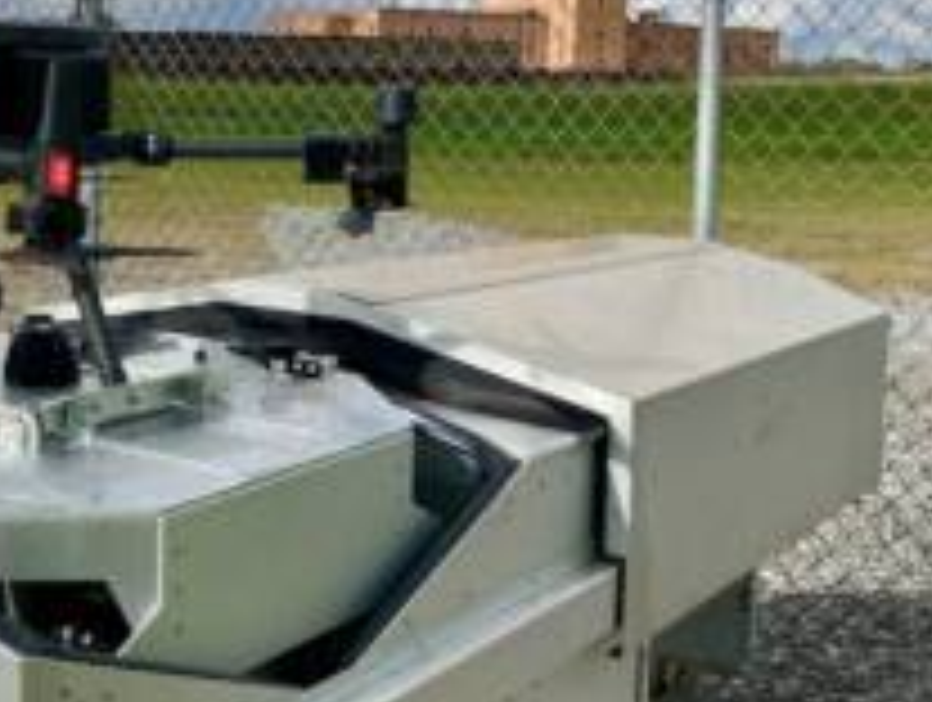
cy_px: 198
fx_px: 1456
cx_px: 122
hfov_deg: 33.9
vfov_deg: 26.8
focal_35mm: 54
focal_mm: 3.99
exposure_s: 1/2703
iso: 32
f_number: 1.8
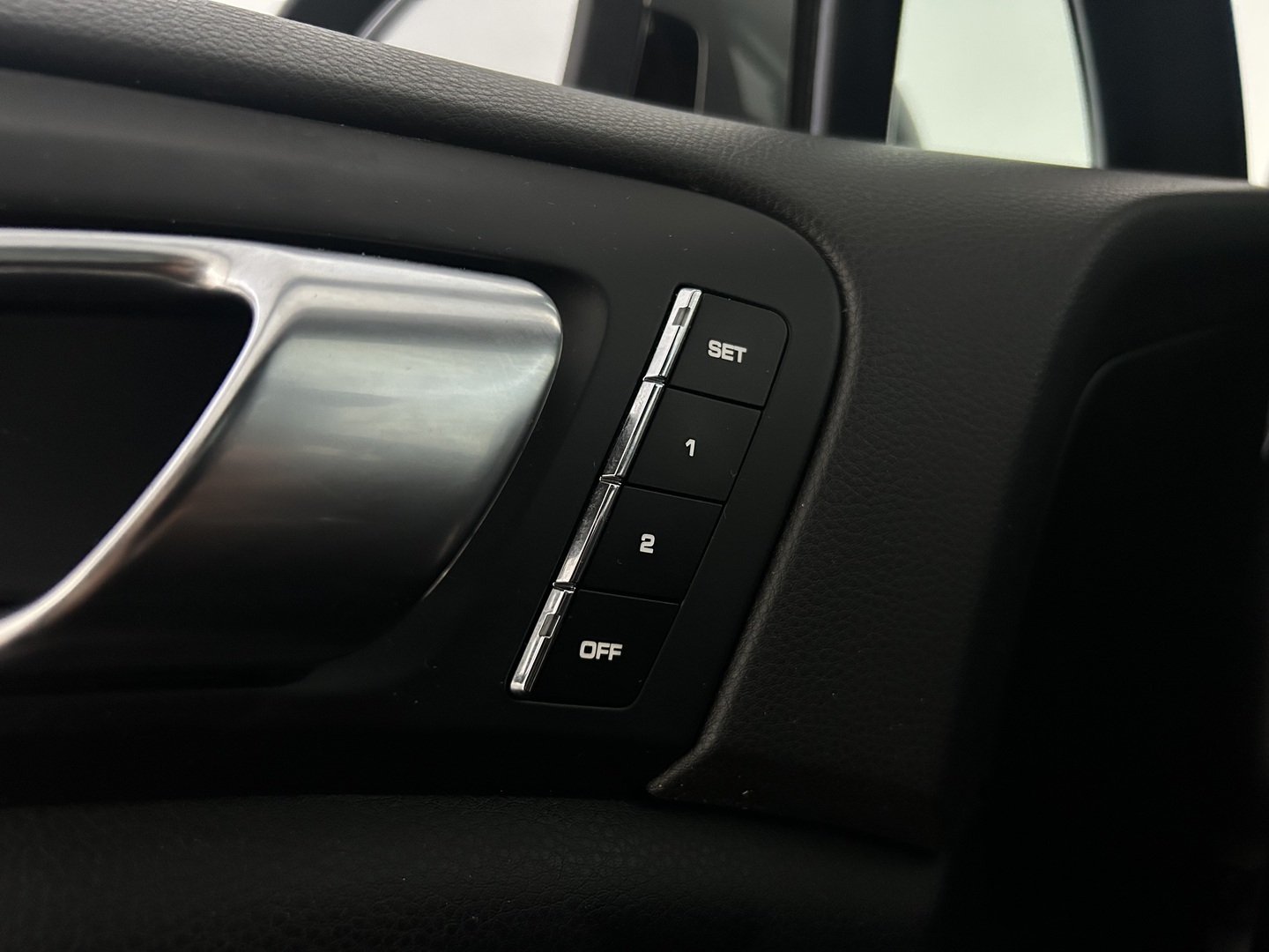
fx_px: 953
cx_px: 634
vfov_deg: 53.1
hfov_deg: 67.3
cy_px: 476
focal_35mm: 26
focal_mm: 5.7
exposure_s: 1/60
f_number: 1.5
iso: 500
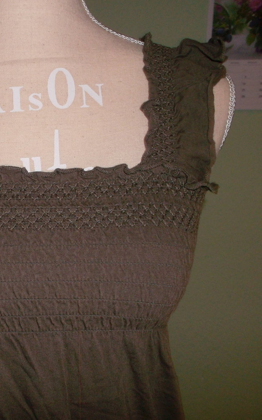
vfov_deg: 49.3
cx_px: 34
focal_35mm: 40
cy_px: 211
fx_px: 457
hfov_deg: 30.8
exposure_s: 1/15
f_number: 3.3
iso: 100
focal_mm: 4.1
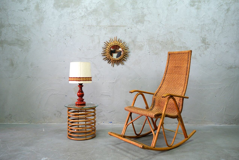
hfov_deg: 61.9
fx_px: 199
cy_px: 80
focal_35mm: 30
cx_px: 120
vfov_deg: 43.6
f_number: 4
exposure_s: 1/28
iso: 1250
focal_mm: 20.2
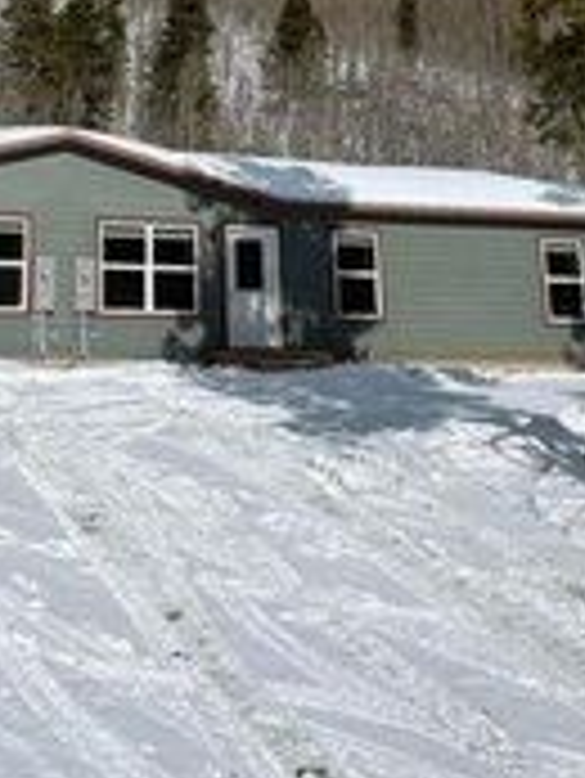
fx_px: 1215
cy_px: -61
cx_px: 99
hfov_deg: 26.5
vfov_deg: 31.8
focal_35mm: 54
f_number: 2.2
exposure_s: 1/4630
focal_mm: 2.22
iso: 32
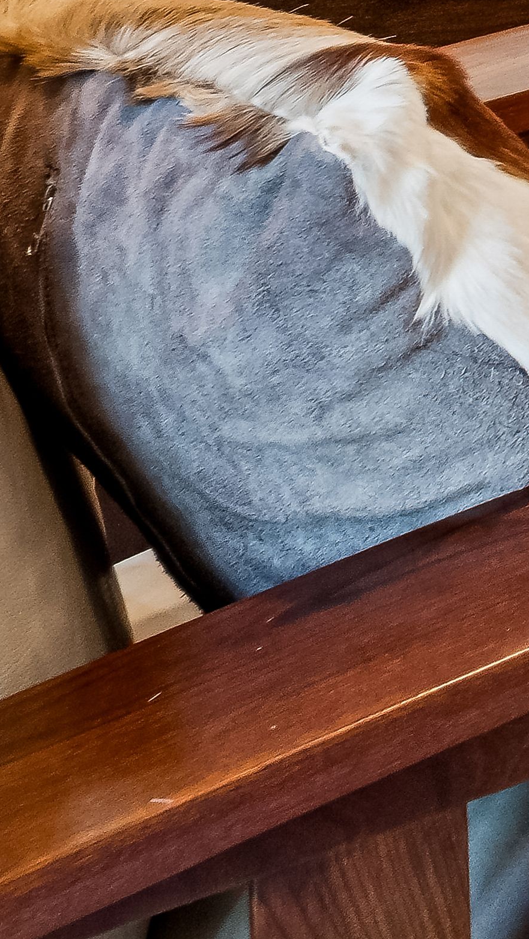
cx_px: 2237
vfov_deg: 16.5
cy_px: -782
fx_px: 2665
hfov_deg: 7.4
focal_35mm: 107
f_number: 11
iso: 500
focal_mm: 18.5
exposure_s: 1/8
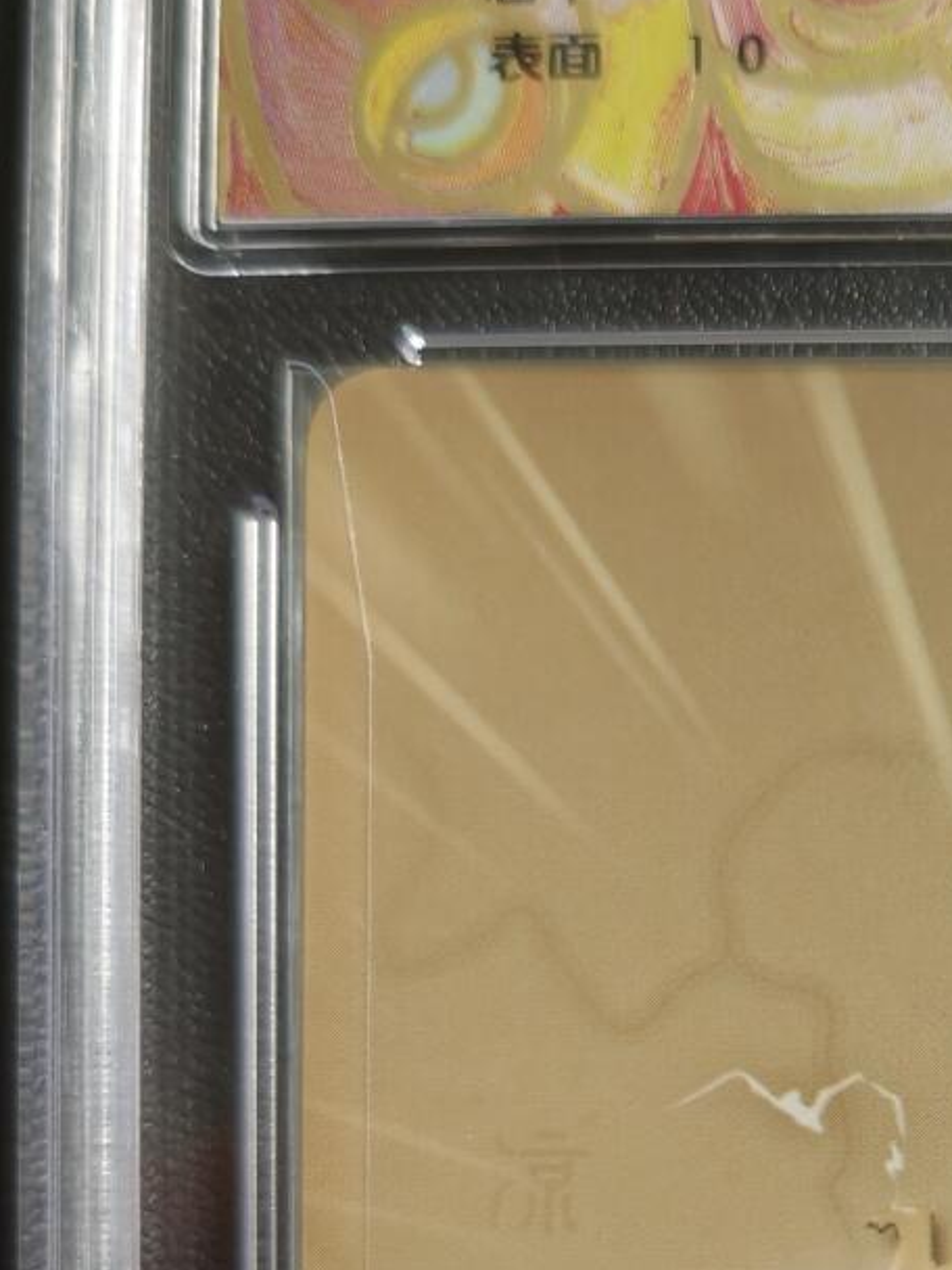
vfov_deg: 24.2
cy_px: 1268
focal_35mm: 77
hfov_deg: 18.1
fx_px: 2824
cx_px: 1152
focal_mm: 4.94
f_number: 1.5
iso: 500
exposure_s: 1/50
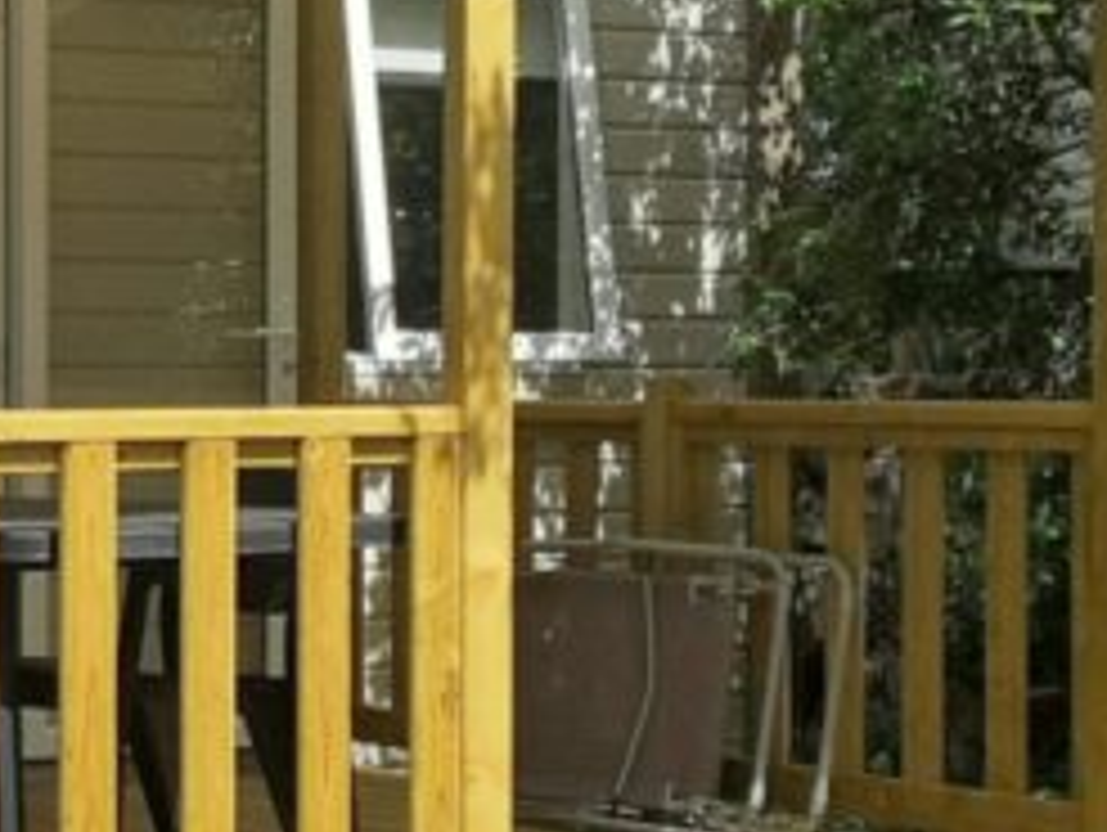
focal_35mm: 103
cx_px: -36
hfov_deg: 18.5
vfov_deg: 14.4
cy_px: 405
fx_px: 3297
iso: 50
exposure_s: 1/2132
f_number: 1.8
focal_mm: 5.58
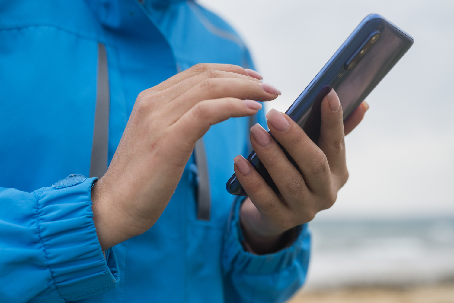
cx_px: 227
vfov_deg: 27.0
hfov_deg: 39.6
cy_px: 152
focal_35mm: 50
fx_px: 631
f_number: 3.2
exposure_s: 1/2500
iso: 320
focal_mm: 50
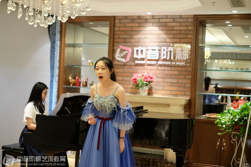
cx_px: 126
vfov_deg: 25.5
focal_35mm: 53
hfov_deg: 37.5
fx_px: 369
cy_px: 84
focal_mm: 35
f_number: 1.4
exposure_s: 1/75
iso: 800
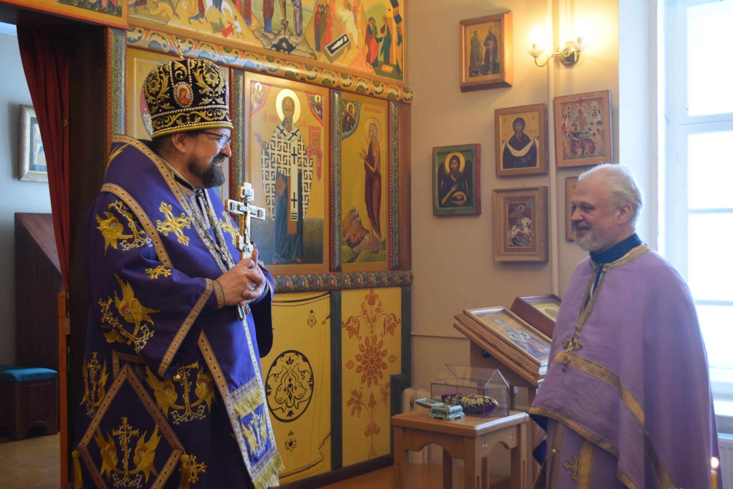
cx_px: 366
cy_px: 244
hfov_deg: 45.0
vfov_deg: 30.8
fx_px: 886
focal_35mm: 44
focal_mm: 29
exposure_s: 1/60
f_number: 4.5
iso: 1000
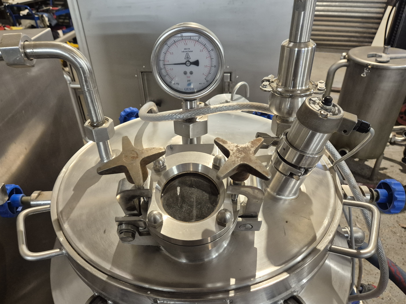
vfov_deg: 54.9
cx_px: 187
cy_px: 152
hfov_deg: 69.3
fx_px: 293
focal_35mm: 25
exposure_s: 1/100
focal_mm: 5.4
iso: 1000
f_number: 1.8
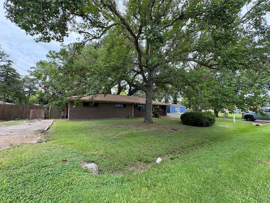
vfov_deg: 85.7
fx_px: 109
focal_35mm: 14
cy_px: 102
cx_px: 135
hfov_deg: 102.1
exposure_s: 1/386
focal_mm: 2.22
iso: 64
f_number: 2.2
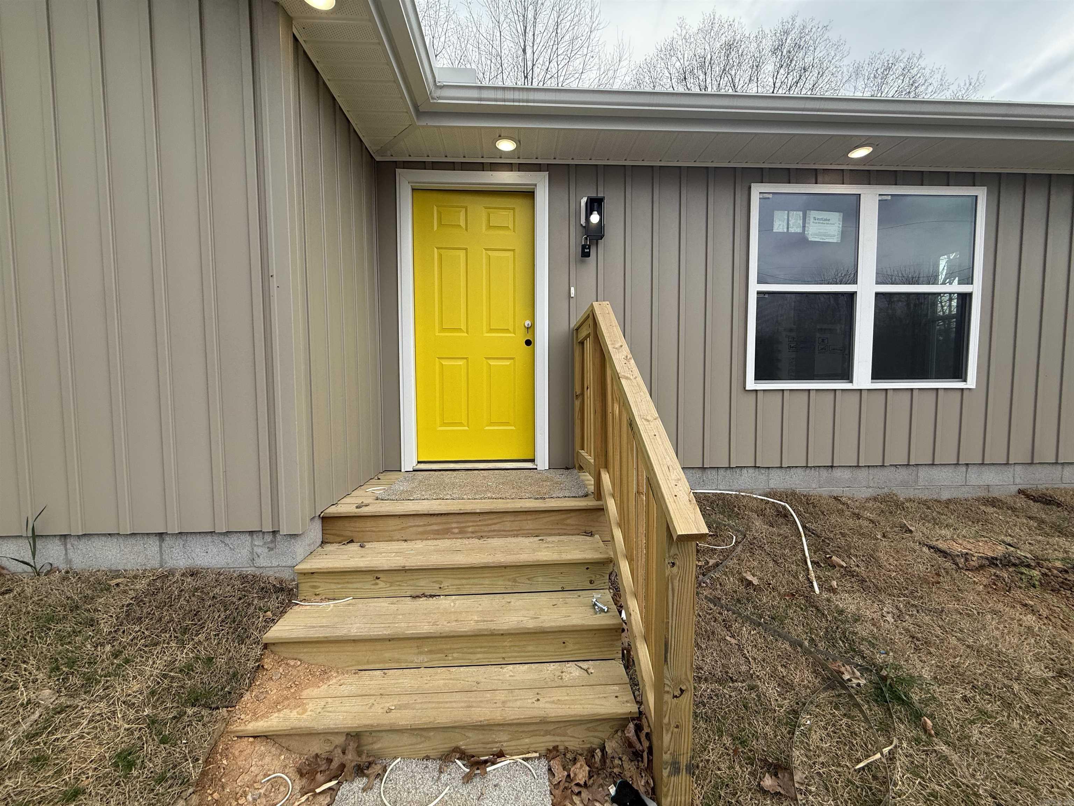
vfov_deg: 85.7
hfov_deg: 102.1
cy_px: 403
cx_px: 537
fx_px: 434
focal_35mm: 14
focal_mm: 2.22
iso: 50
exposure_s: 1/596
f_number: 2.2
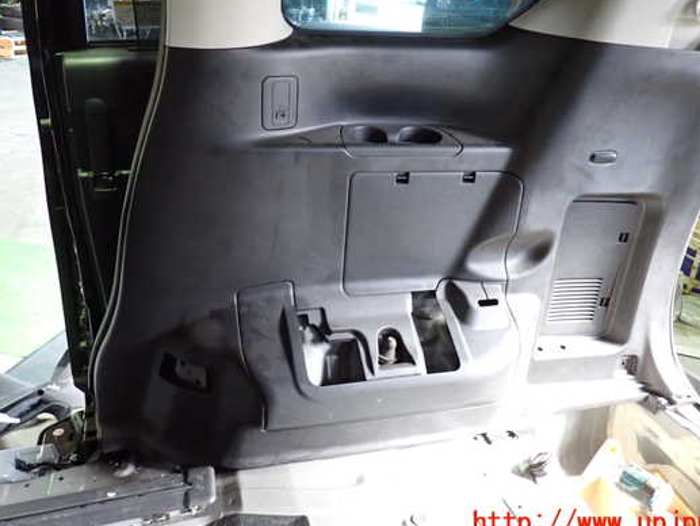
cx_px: 372
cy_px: 236
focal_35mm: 29
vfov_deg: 48.2
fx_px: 587
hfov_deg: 61.6
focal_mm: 4.5
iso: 800
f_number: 2
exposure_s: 1/30
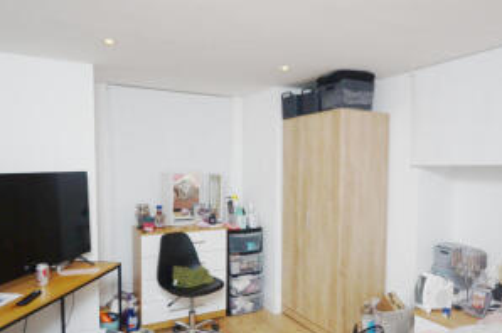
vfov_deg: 52.9
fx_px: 334
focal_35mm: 24
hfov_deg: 73.7
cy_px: 182
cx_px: 266
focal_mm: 10
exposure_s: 1/200
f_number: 5.6
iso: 400
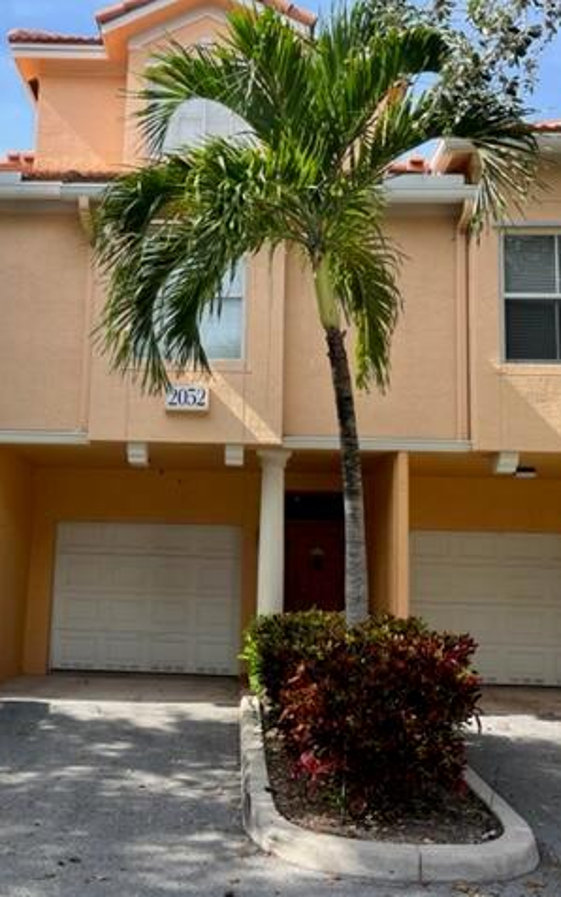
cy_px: 449
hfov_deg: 34.2
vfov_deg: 52.8
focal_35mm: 37
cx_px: 196
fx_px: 905
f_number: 1.6
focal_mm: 5.1
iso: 50
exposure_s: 1/1046
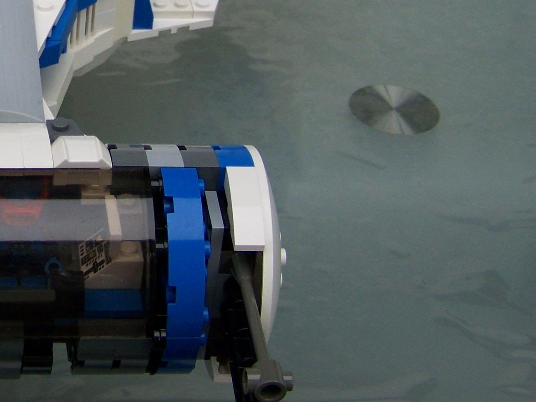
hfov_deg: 20.4
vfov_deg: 15.9
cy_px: 0
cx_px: -69
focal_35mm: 91
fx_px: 1409
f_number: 2.8
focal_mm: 6.3
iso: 64
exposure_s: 1/250
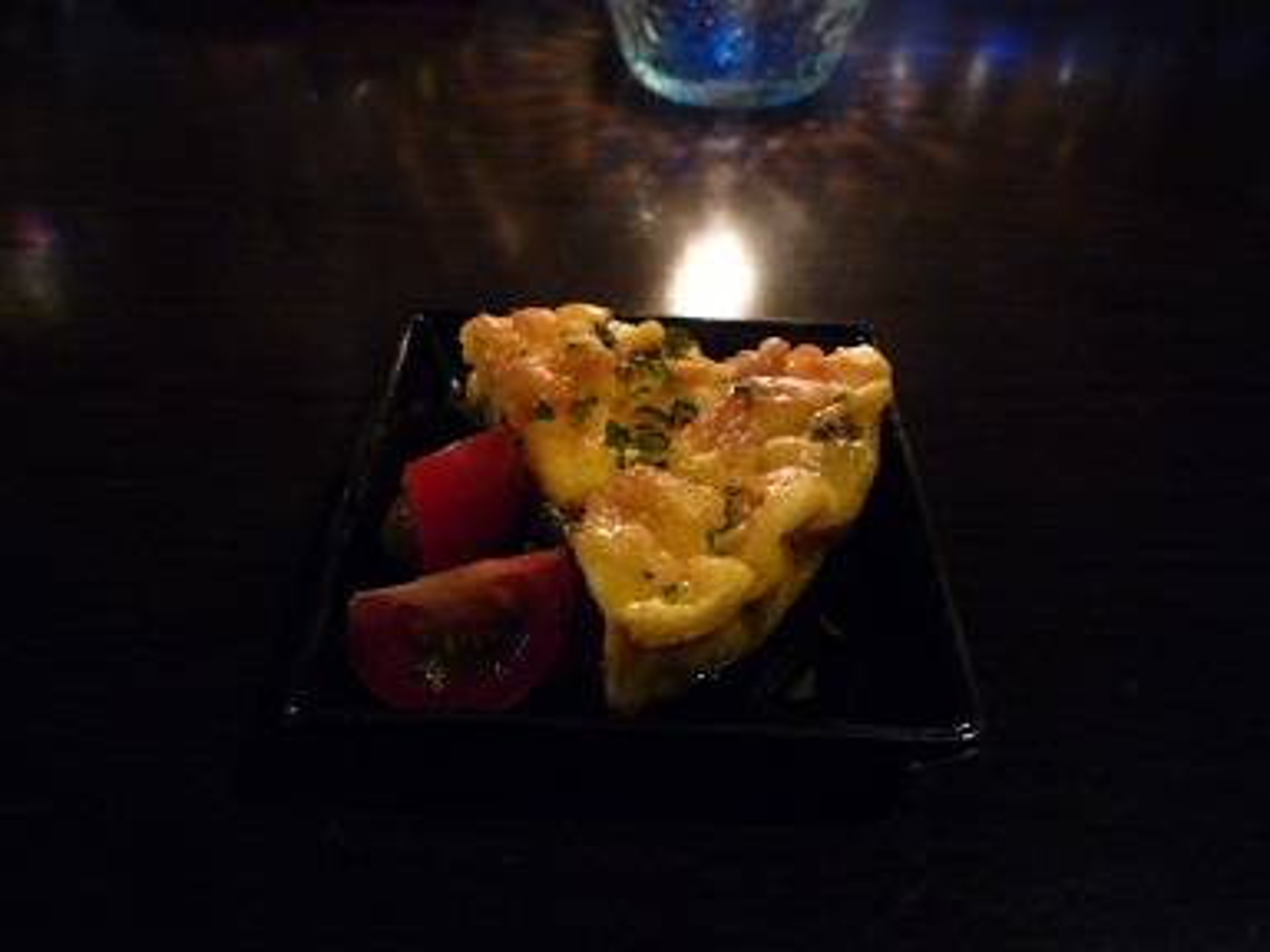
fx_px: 917
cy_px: 476
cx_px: 635
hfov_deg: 69.4
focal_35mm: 25
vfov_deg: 54.9
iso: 400
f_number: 2.8
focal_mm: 4.4
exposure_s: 1/8
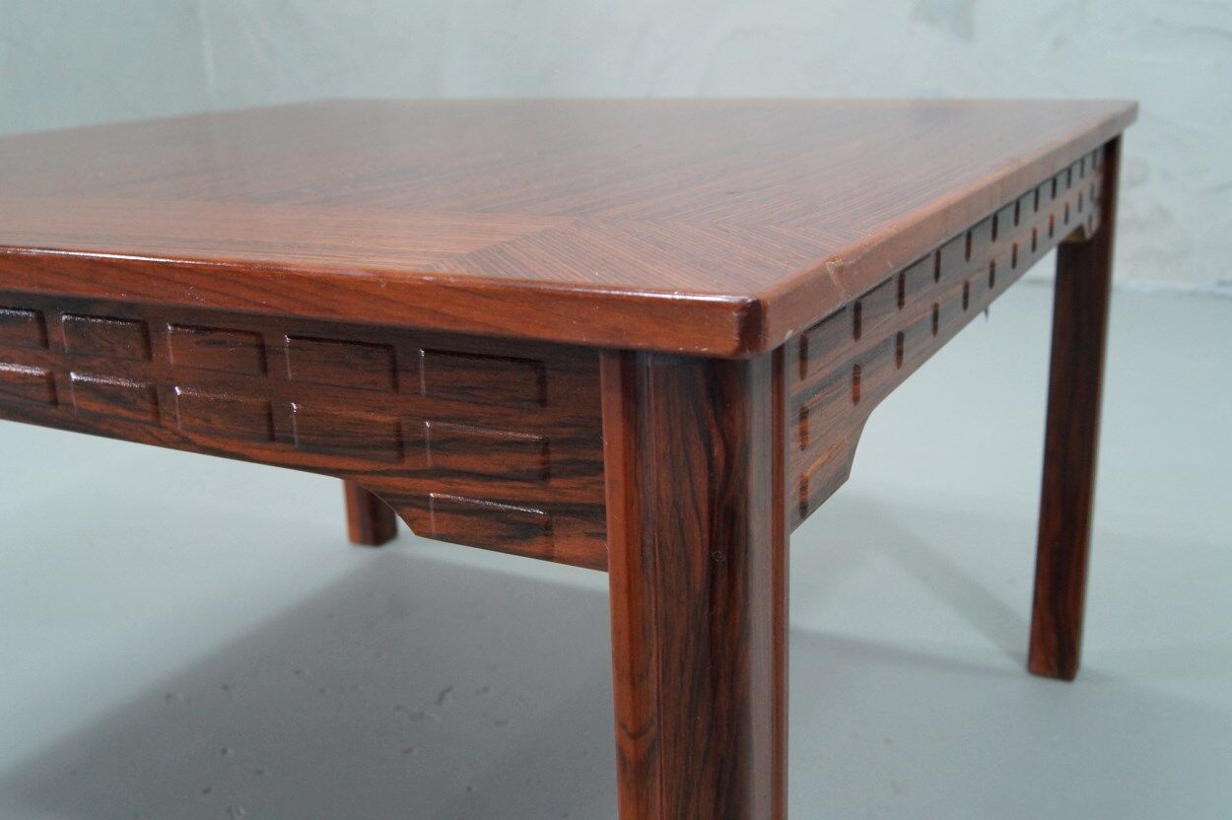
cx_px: 616
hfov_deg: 53.2
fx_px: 1231
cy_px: 410
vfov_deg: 36.8
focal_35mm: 36
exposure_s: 1/10
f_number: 8
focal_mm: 24
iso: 800
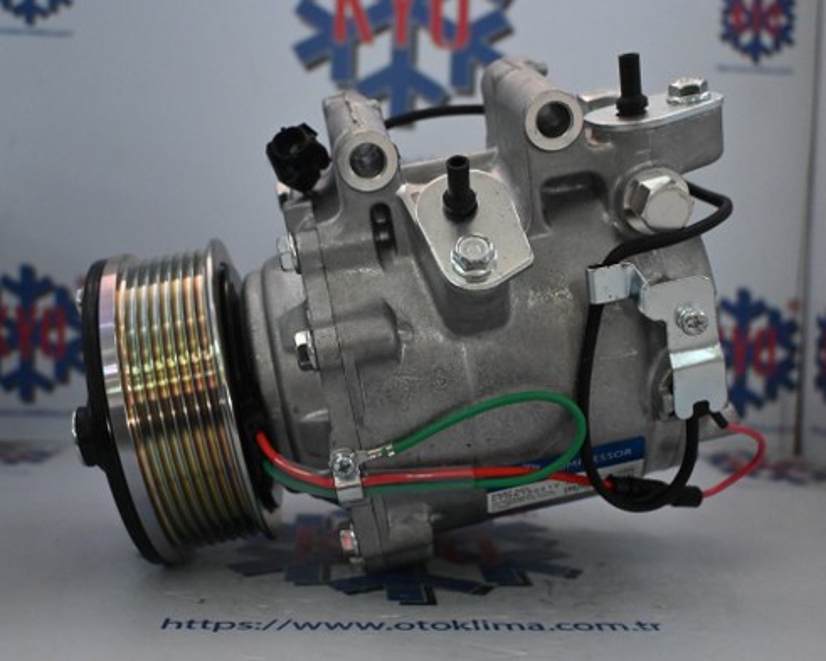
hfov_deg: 46.2
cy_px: 326
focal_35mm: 40
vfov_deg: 37.7
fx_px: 968
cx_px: 402
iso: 3600
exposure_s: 1/60
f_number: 4.2
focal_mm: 23
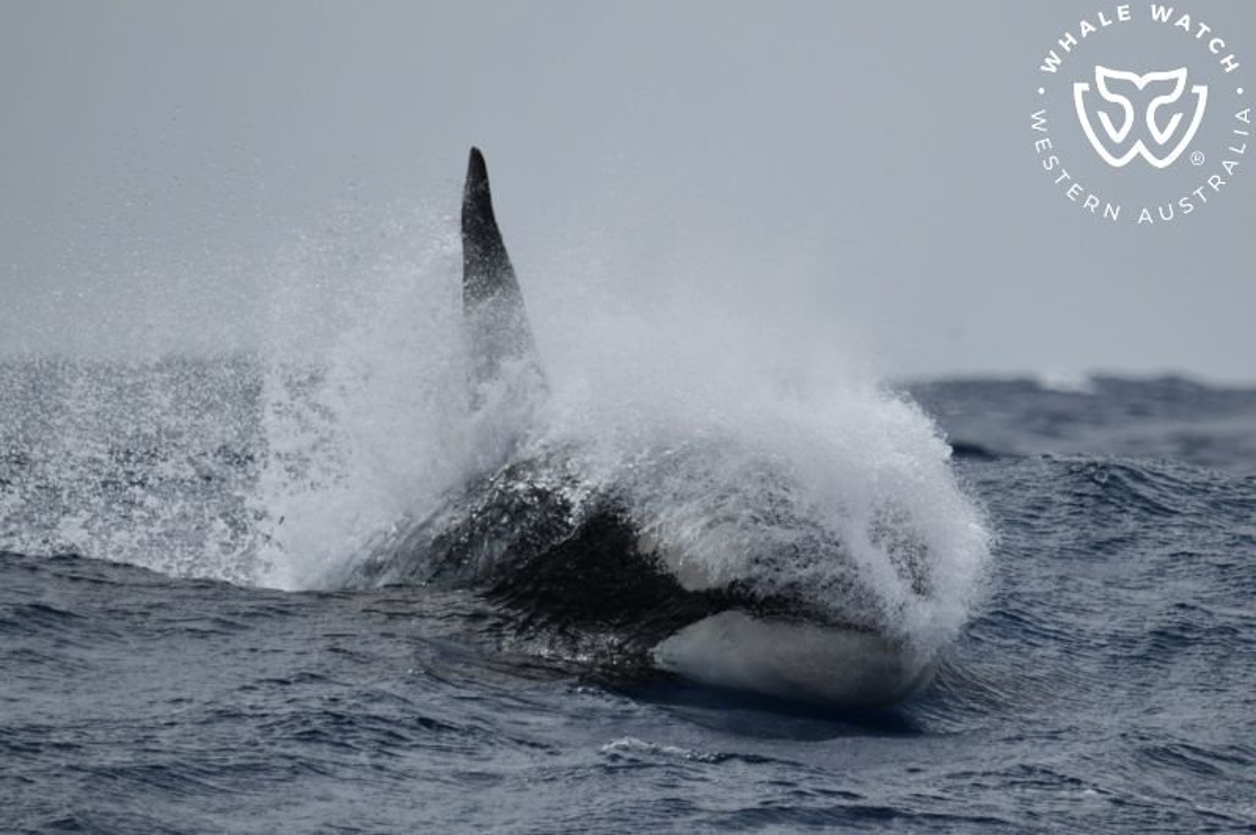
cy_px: 418
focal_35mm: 480
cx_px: 628
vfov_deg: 2.9
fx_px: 16732
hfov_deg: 4.3
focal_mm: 480
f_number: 6.3
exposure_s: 1/8000
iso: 640
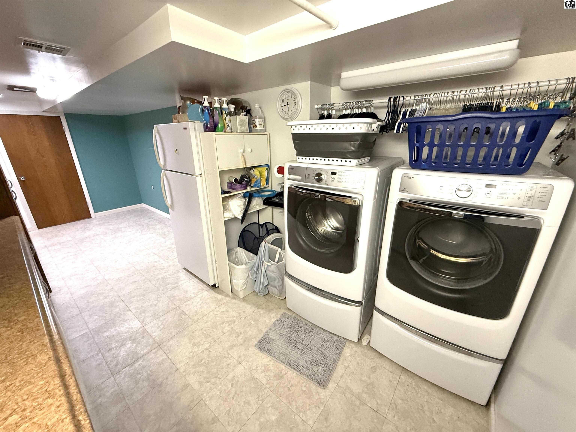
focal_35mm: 14
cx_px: 288
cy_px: 216
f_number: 2.2
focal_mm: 2.22
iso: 400
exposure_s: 1/60
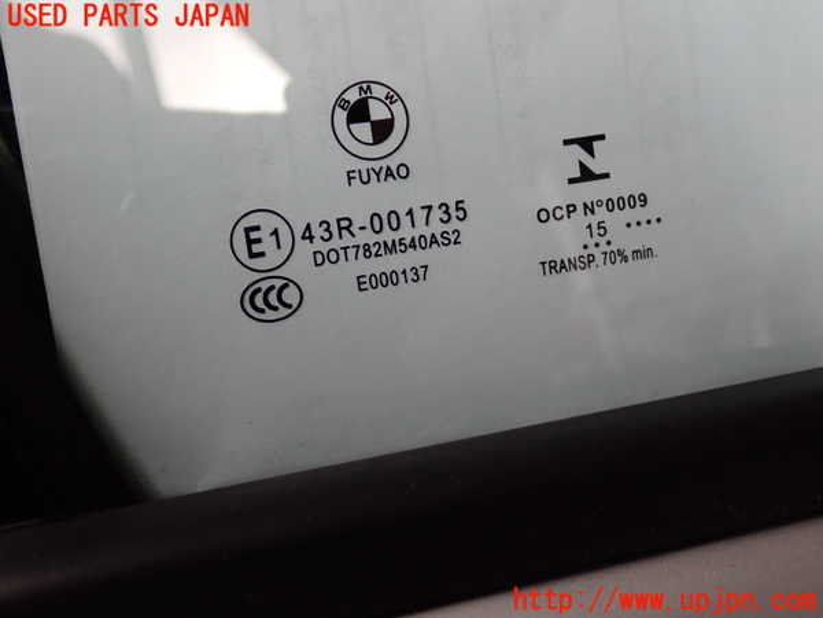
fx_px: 903
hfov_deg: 49.0
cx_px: 412
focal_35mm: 38
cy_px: 309
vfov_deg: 37.7
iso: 100
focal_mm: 6.83
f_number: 2.7
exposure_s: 1/160
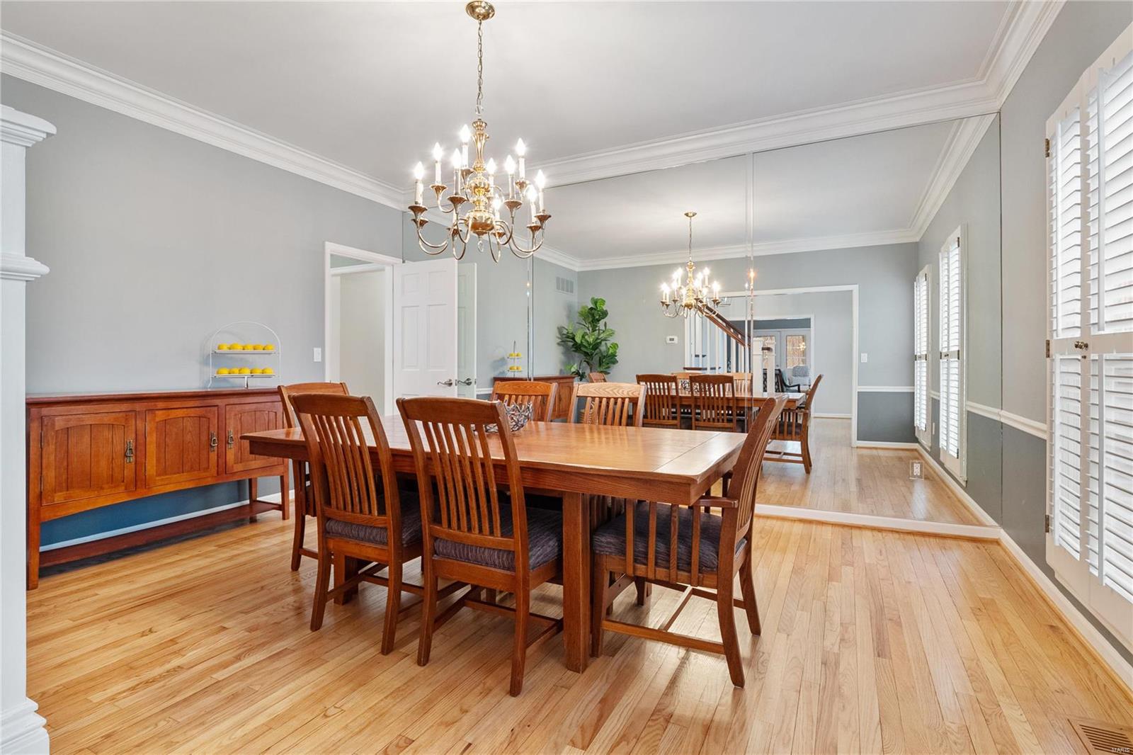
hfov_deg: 96.7
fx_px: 503
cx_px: 566
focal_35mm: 16
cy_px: 378
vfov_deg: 73.7
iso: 400
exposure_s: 1/4
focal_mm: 8
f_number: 6.3
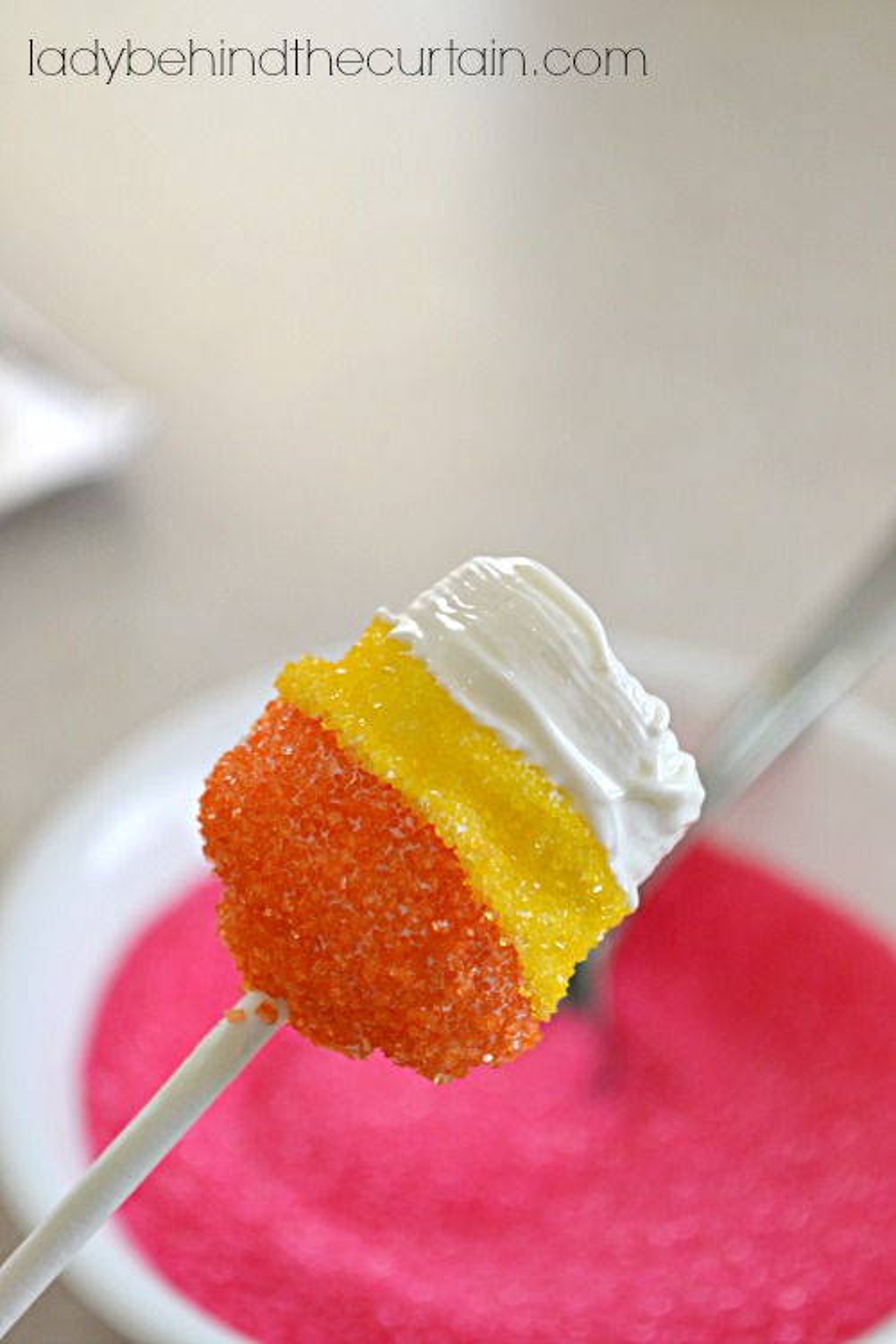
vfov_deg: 24.6
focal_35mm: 82
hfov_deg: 16.6
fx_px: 3080
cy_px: 672
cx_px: 448
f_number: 5.6
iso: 400
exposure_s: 1/60
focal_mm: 55
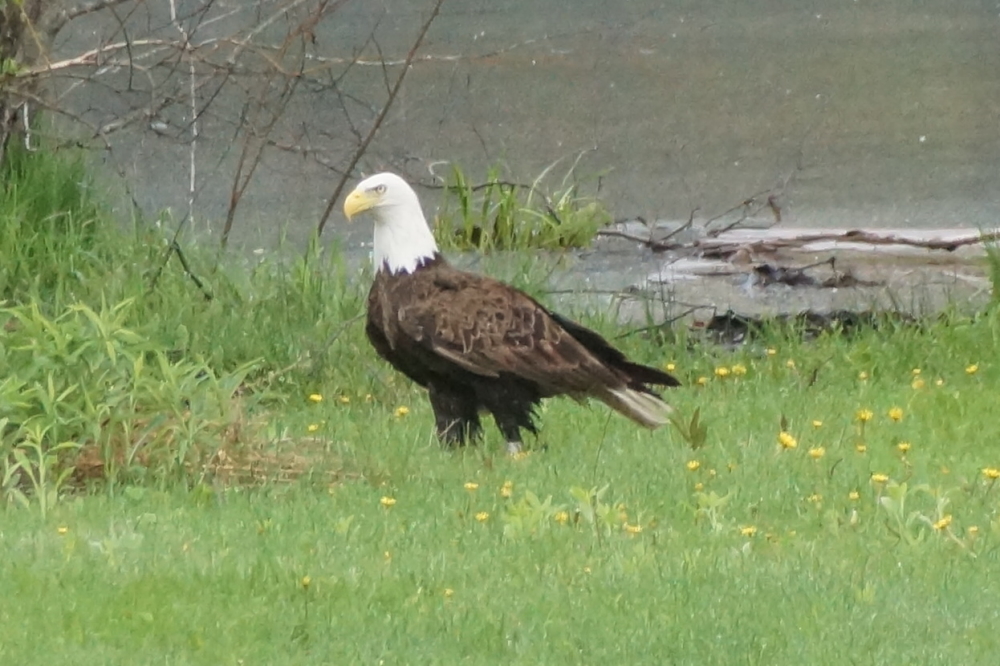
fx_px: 10413
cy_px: 333
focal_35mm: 375
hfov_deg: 5.5
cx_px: 500
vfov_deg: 3.7
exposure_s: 1/400
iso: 1250
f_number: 6.3
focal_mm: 250
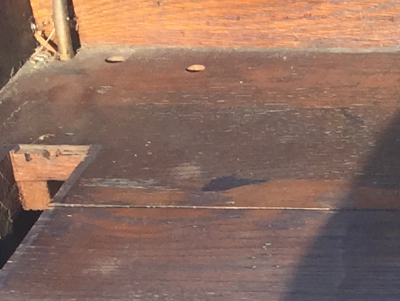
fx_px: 1943
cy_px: 465
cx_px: 854
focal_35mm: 168
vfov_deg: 8.6
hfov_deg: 10.6
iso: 32
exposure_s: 1/314
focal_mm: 4.15
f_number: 2.2
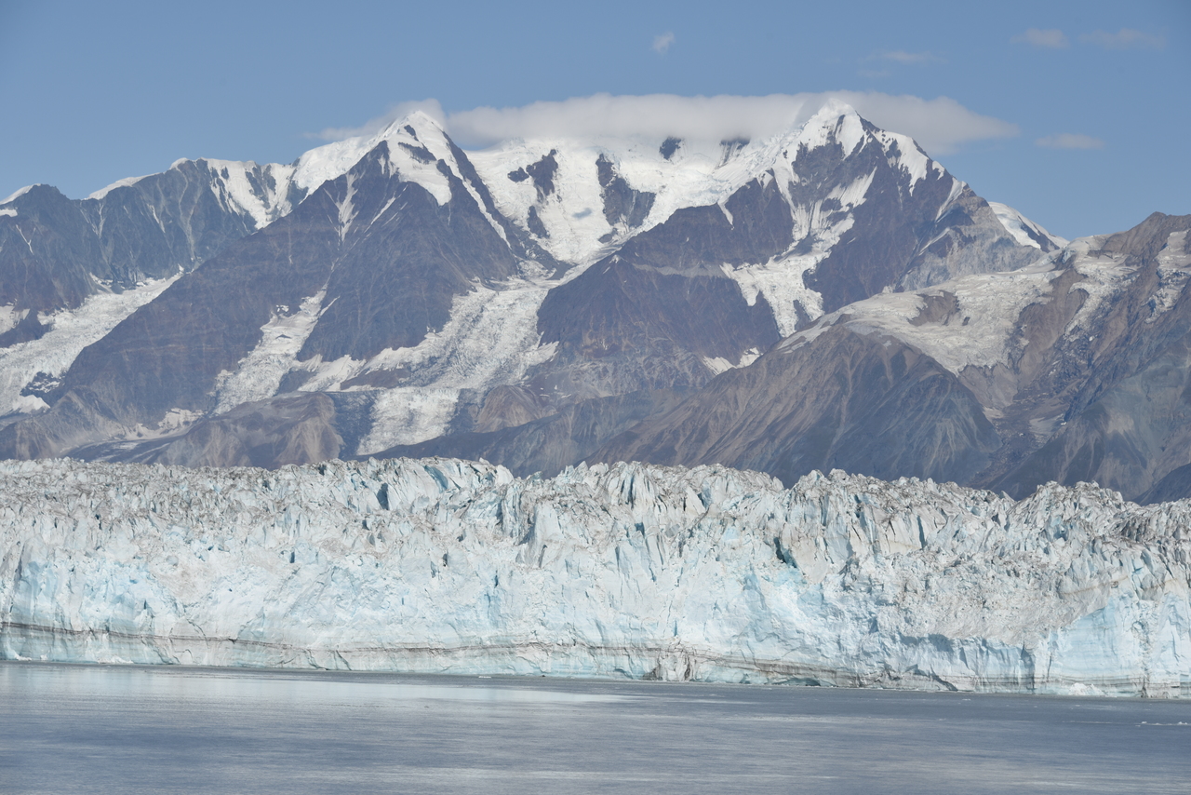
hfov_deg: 18.3
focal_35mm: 112
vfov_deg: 12.2
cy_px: 398
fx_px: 3706
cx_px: 596
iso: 100
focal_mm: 112
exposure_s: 1/400
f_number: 10
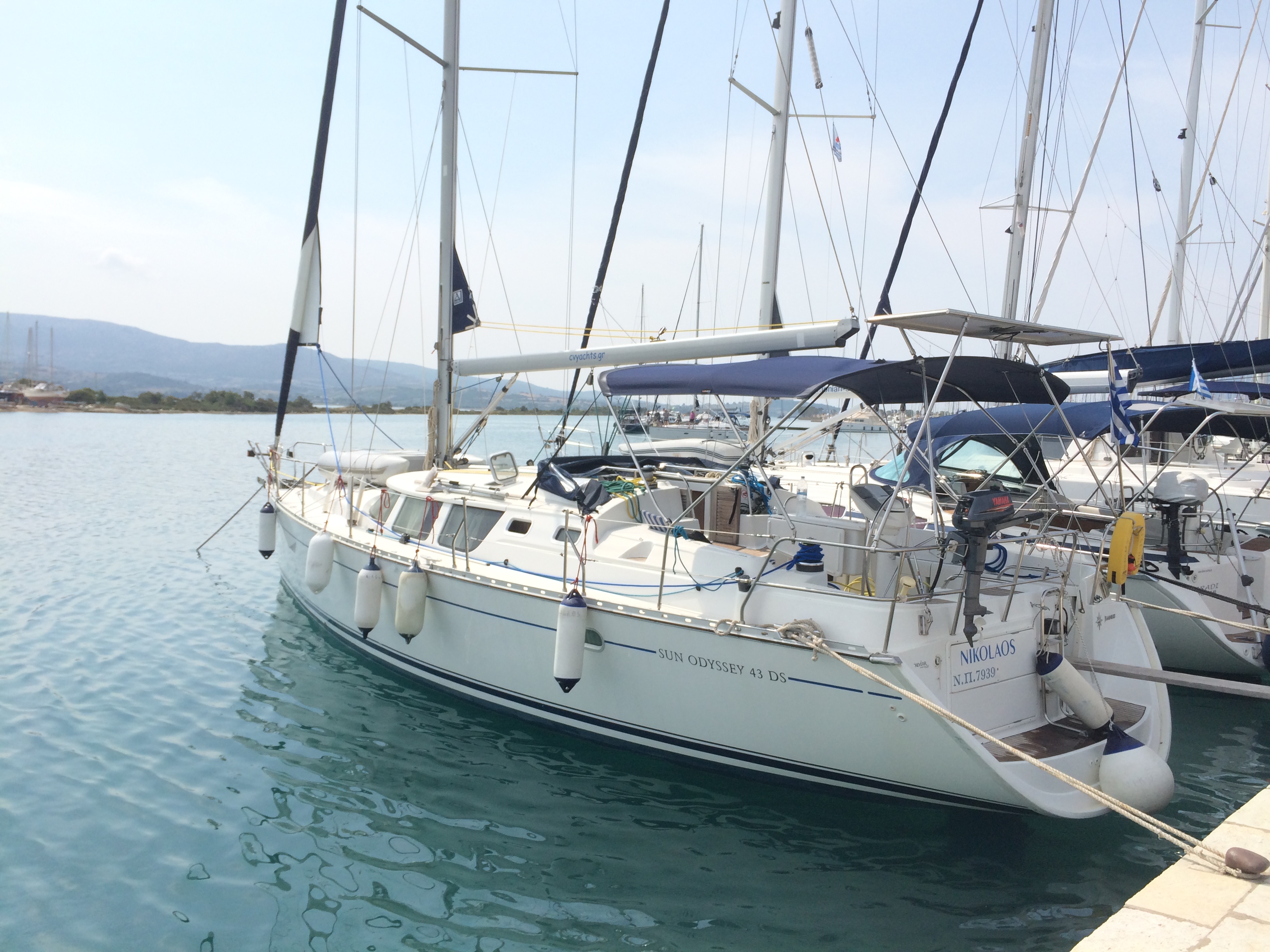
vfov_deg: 48.2
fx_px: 1064
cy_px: 476
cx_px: 635
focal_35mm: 29
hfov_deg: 61.7
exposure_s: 1/2415
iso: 32
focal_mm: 4.15
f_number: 2.2
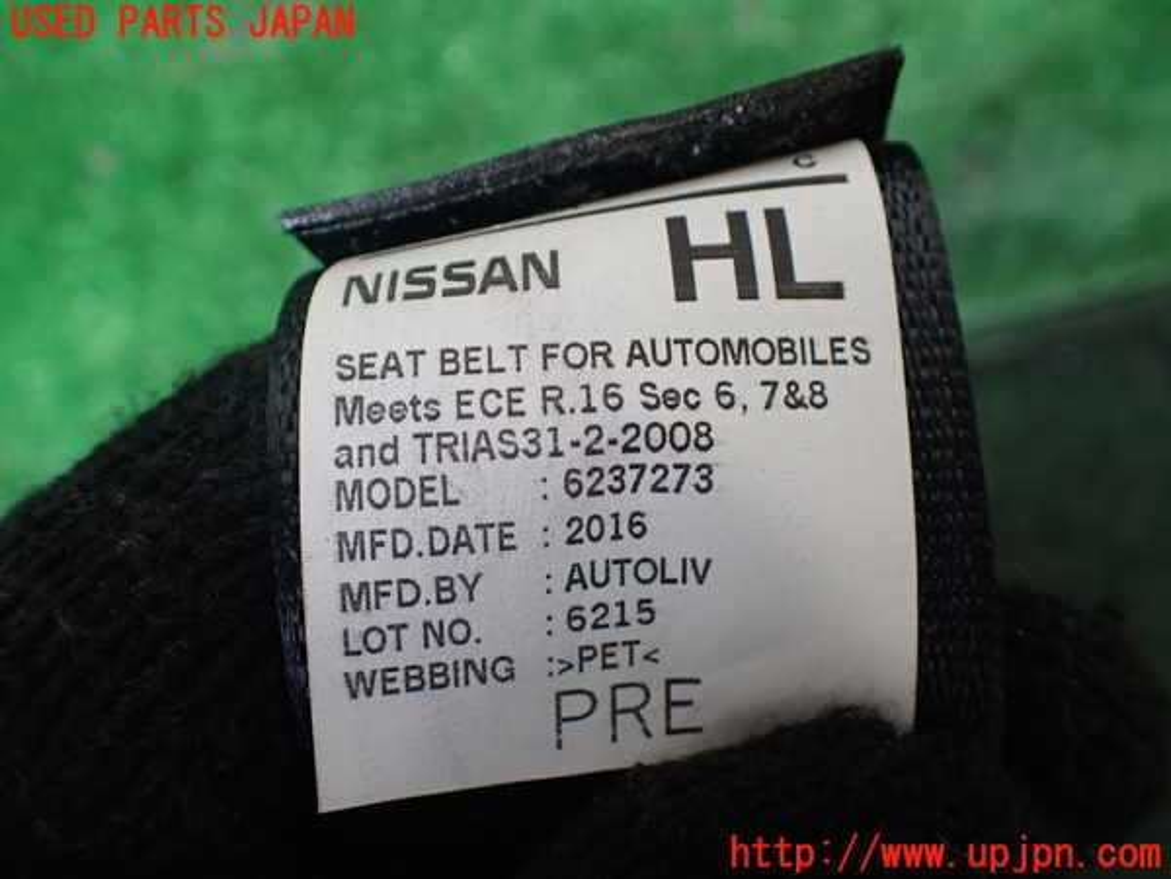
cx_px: 586
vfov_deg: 46.8
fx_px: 1015
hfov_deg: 60.0
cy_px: 440
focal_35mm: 30
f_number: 2.3
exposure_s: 1/125
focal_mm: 5.4
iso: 320
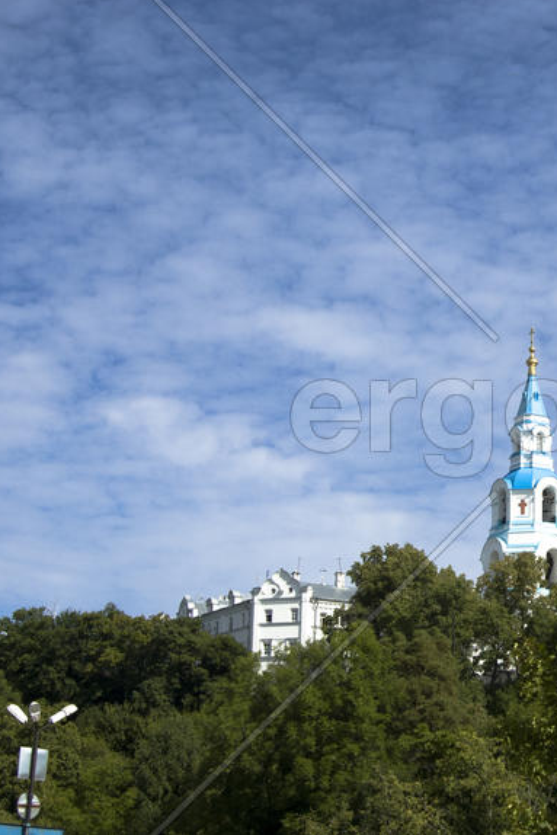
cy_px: 416
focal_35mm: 80
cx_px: 572
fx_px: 1850
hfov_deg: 16.7
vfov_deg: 25.4
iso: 450
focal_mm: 35
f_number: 11
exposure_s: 1/800
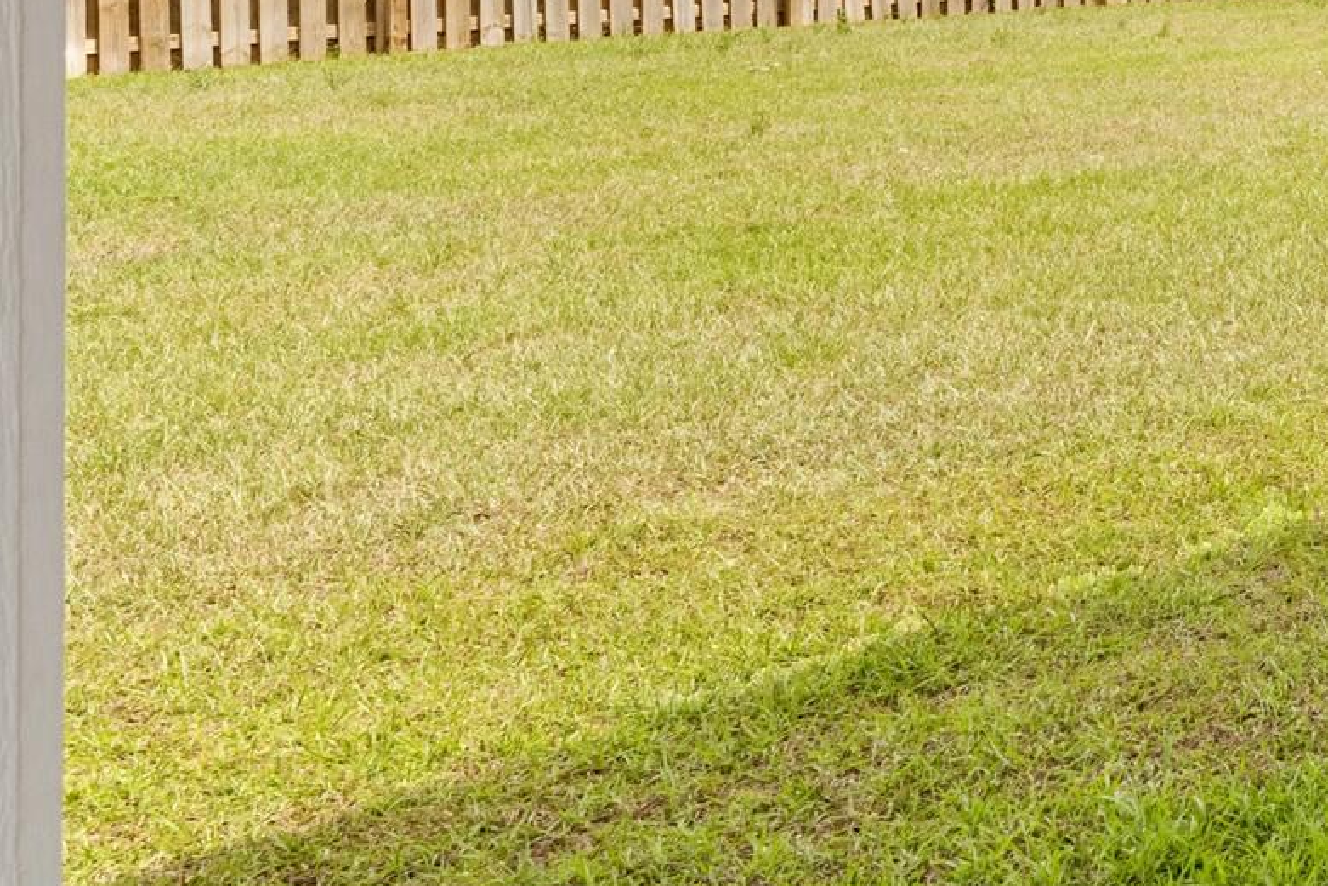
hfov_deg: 21.1
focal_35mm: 61
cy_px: -211
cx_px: 2437
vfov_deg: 20.6
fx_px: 2249
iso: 400
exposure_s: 1/250
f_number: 11
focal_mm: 15.5
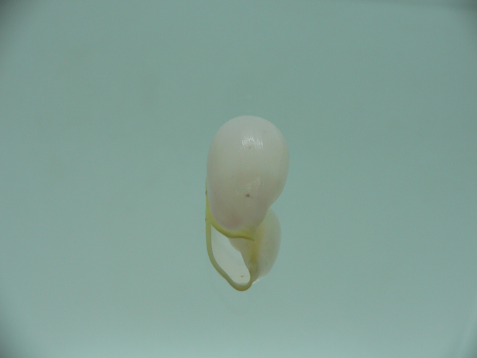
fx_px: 482
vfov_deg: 40.7
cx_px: 238
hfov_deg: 52.6
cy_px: 179
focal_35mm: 35
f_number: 2.8
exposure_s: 1/80
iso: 80
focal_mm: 4.6
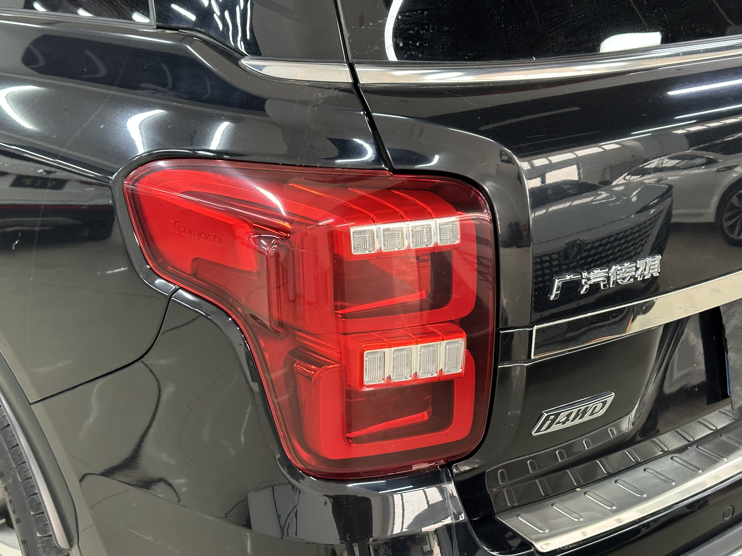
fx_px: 1029
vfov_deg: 30.3
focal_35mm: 48
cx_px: 371
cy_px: 278
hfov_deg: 39.7
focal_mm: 6.86
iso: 160
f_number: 1.78
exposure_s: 1/50
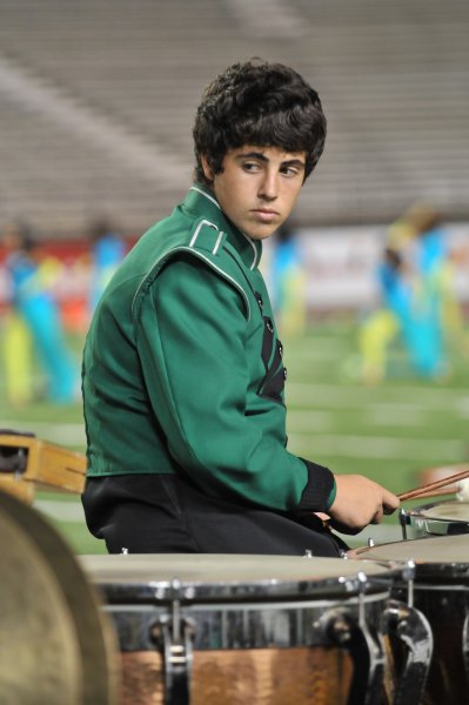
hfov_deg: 6.8
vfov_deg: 10.2
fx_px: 3964
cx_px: 234
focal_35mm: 202
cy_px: 352
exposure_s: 1/160
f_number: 2.8
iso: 800
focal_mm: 135
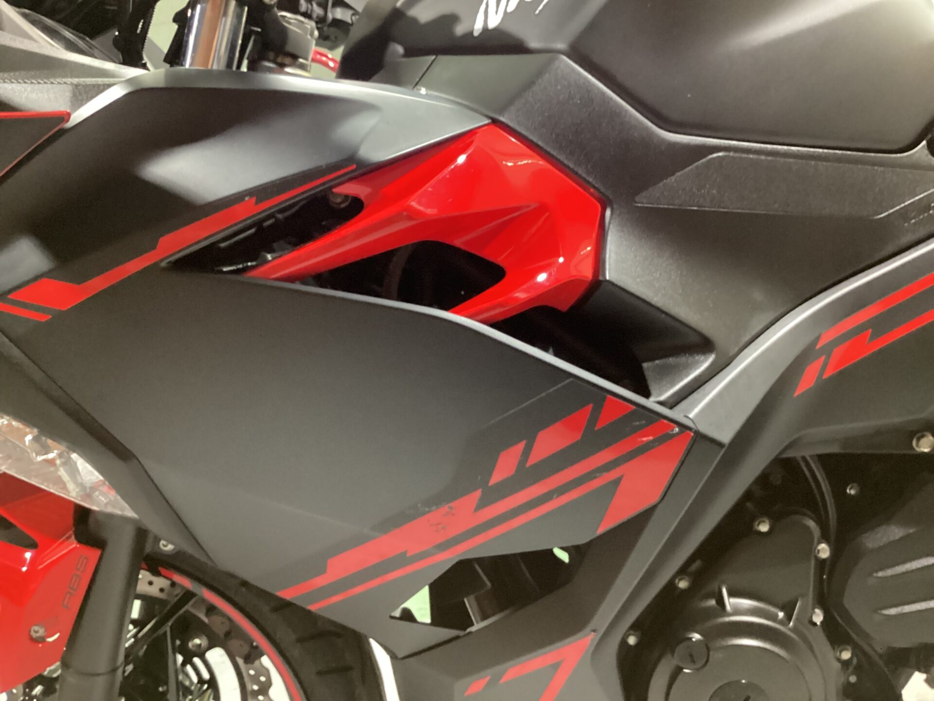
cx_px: 467
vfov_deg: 45.4
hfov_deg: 58.4
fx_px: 836
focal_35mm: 31
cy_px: 350
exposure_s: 1/30
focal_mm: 3.3
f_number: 2.4
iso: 640
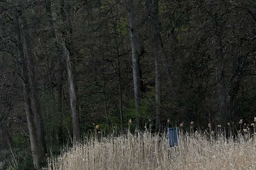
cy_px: 70
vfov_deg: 6.1
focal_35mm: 226
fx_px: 1607
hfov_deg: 9.0
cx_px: -27
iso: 200
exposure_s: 1/500
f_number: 5
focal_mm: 70
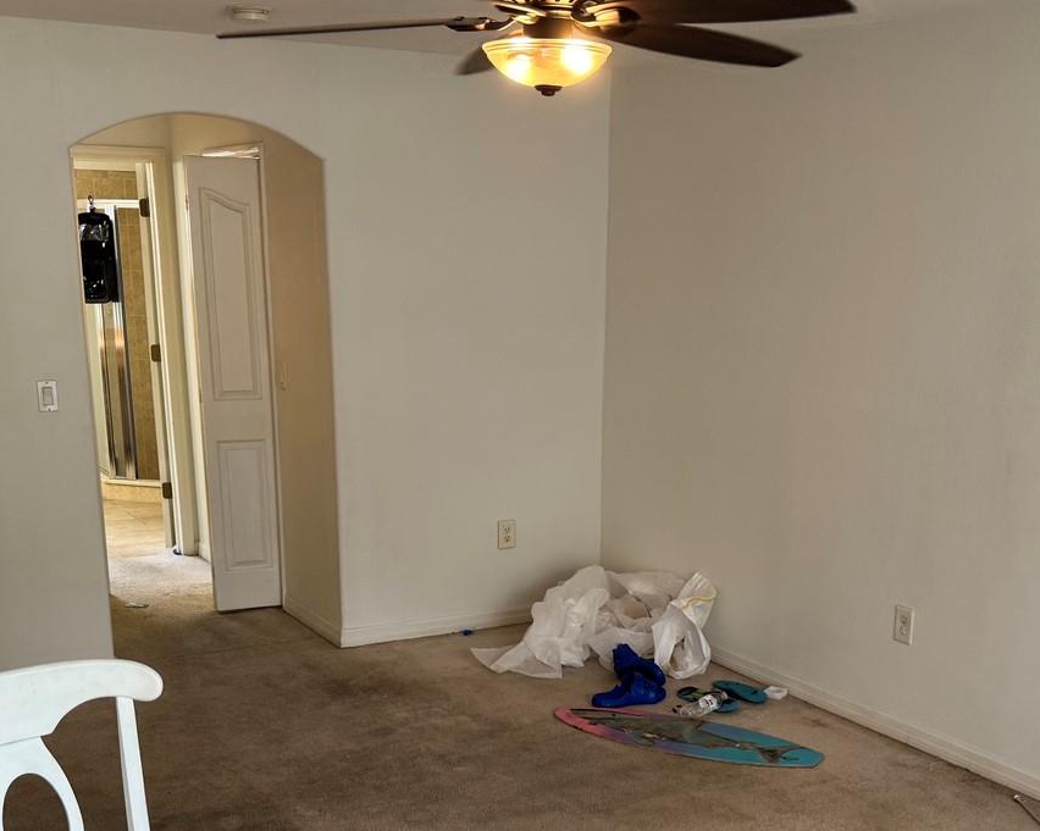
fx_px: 1354
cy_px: 646
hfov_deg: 41.9
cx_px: 585
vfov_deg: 33.3
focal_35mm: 44
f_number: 1.78
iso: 125
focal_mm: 6.76
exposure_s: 1/60
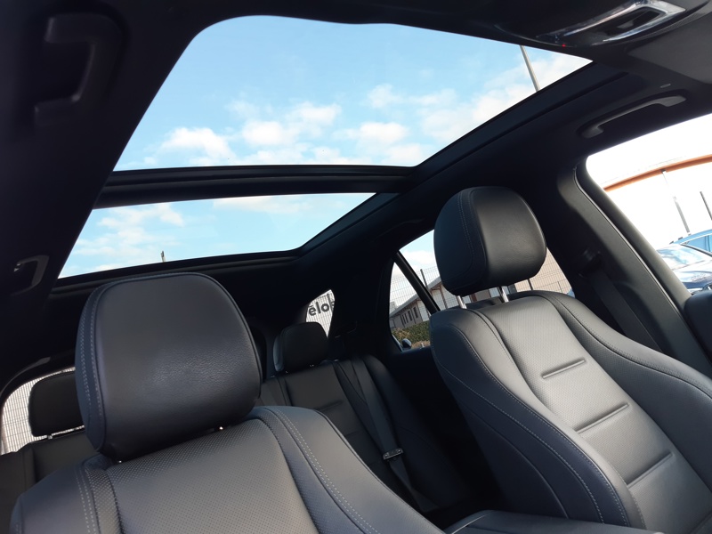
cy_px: 267
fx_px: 535
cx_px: 356
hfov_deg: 67.3
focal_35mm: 26
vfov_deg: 53.1
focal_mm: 3.92
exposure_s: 1/50
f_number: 1.7
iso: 50
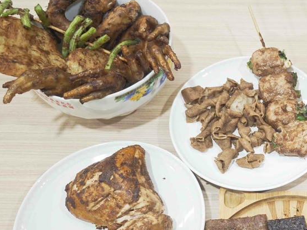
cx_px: 296
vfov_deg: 28.9
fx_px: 443
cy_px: 153
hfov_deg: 35.1
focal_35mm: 50
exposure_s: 1/60
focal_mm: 8.72
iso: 320
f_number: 1.63
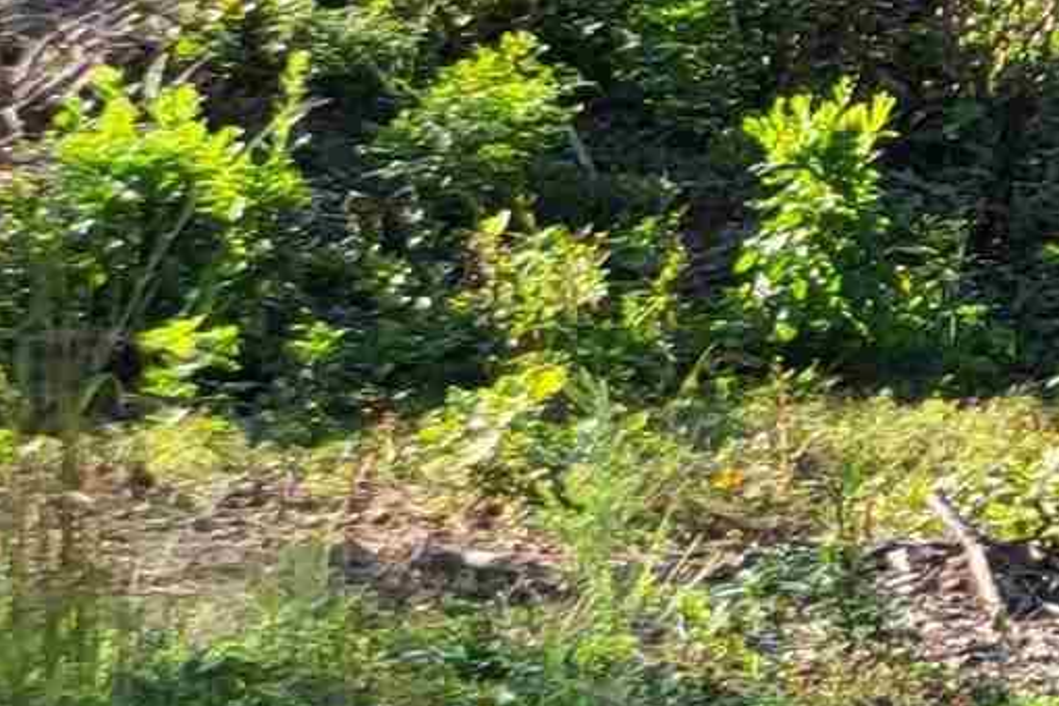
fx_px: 4795
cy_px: 164
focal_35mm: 163
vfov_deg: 8.4
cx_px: 2770
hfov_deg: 10.4
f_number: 1.8
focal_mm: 5.4
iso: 40
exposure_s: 1/788
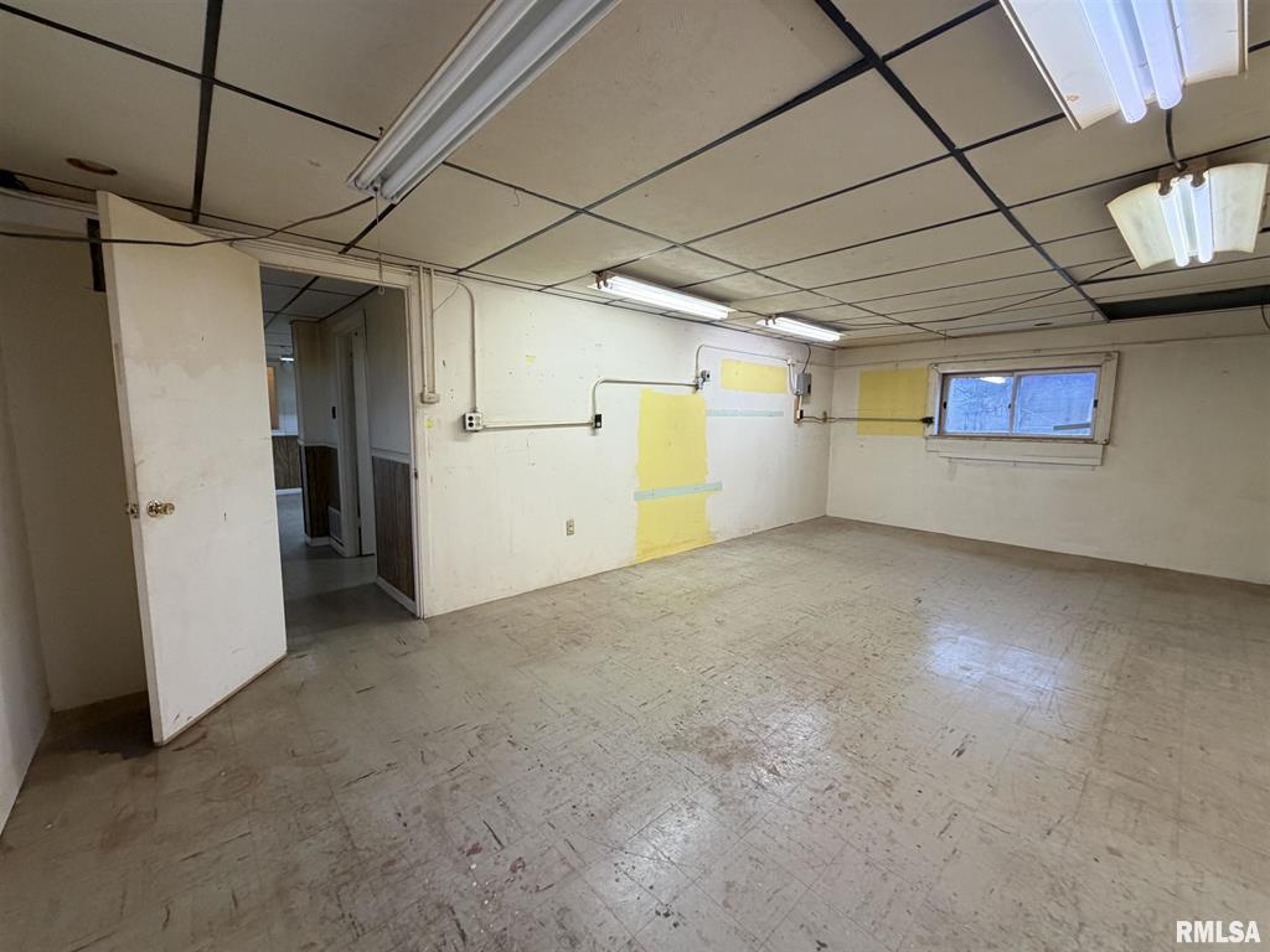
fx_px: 514
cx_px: 635
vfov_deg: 85.7
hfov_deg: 102.1
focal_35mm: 14
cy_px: 476
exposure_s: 1/120
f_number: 2.2
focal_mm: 2.22
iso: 250
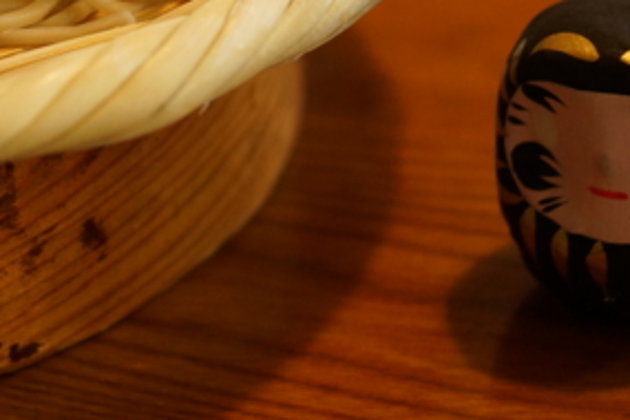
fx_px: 2579
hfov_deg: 13.9
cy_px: -65
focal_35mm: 147
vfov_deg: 9.2
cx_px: 128
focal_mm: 35
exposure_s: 1/60
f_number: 2.8
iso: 500
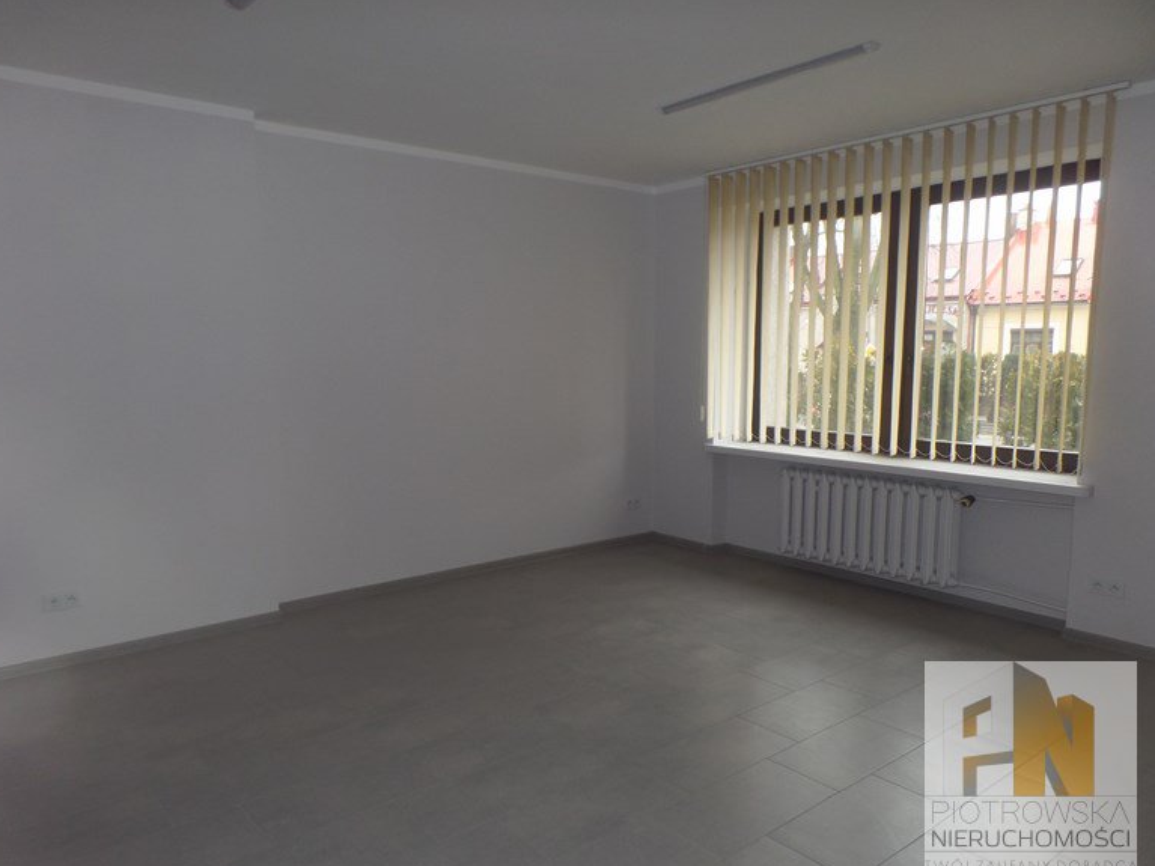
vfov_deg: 56.8
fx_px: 801
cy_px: 444
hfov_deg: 71.6
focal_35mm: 24
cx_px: 557
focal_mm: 4.1
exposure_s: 1/30
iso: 120
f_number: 2.8
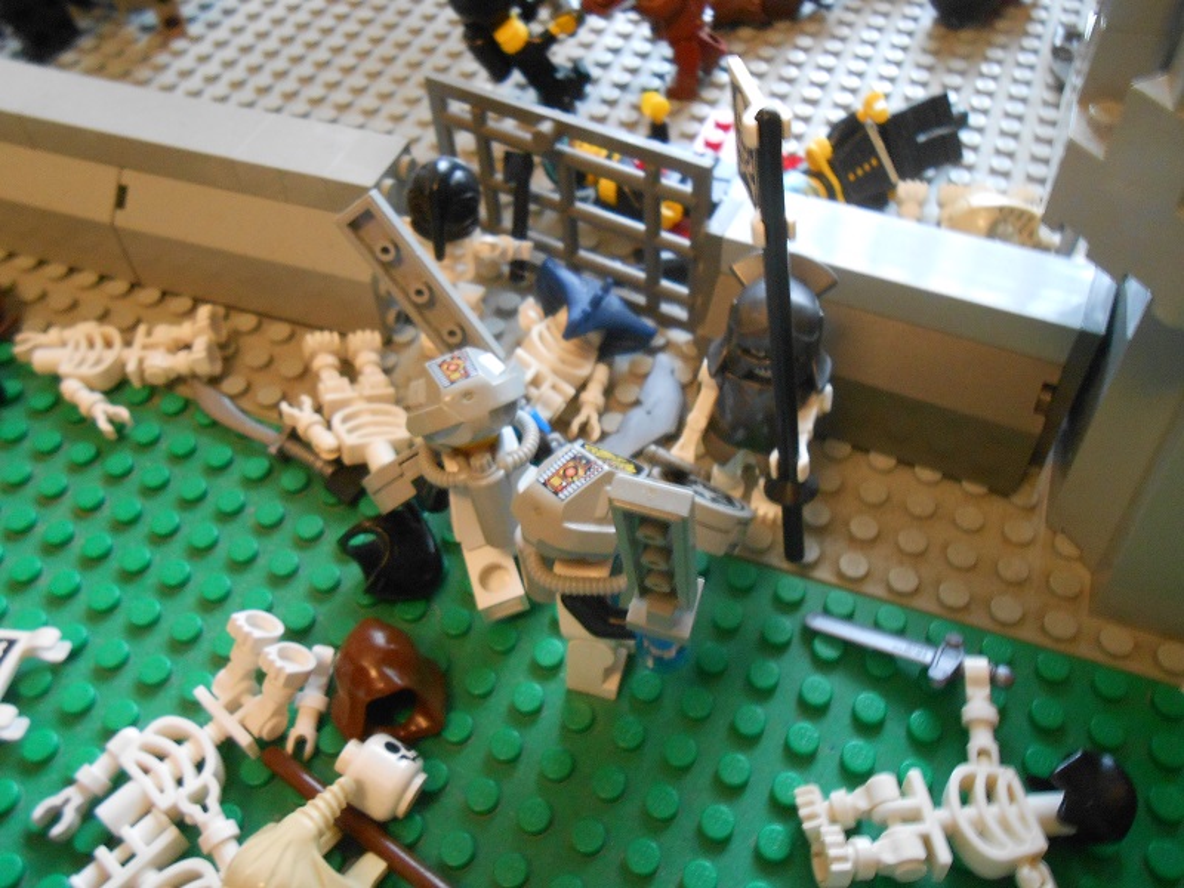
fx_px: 1026
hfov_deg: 60.0
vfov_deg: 46.8
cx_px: 592
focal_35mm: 30
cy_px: 444
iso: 400
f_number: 3.8
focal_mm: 5.3
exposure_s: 1/4
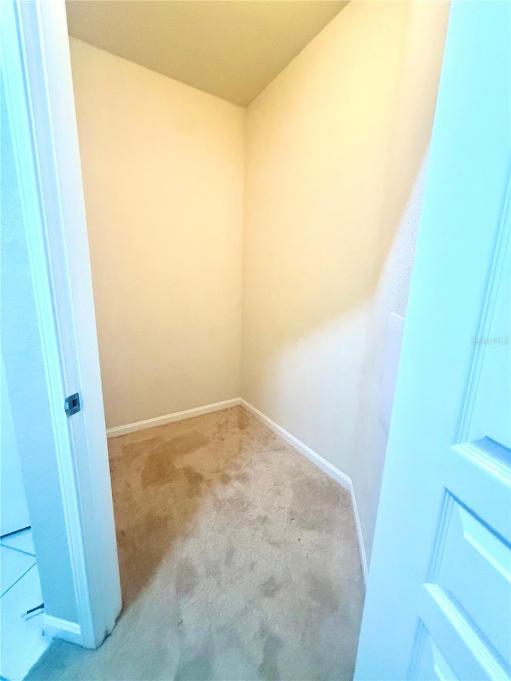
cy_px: 340
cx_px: 256
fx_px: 276
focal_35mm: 14
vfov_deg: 102.1
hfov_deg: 85.7
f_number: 2.2
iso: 640
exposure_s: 1/60
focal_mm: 2.22
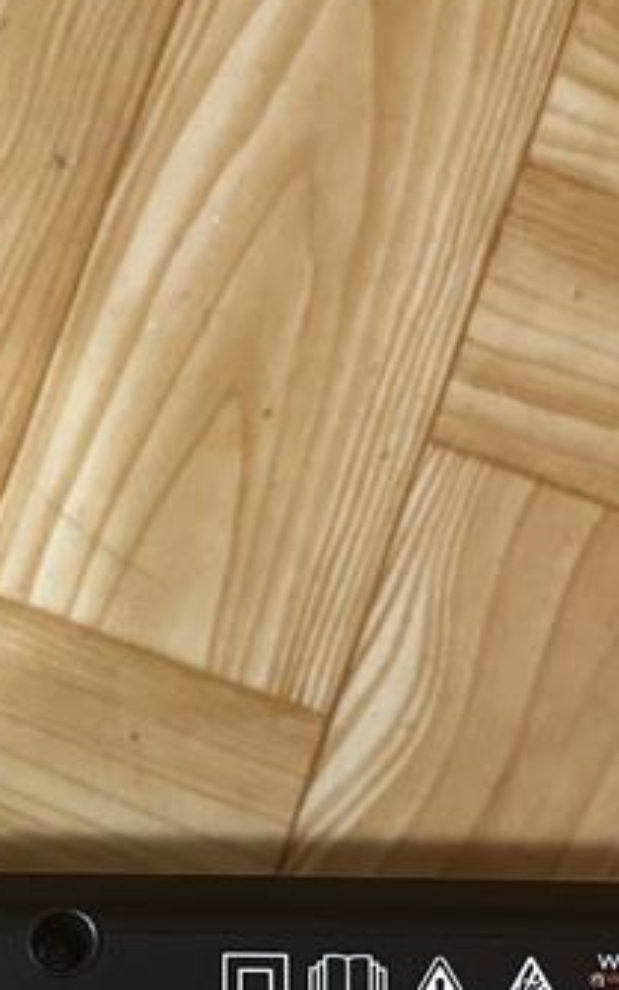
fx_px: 1780
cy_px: 1097
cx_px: -53
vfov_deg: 28.2
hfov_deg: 19.0
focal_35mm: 66
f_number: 1.6
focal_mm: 5.1
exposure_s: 1/50
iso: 500
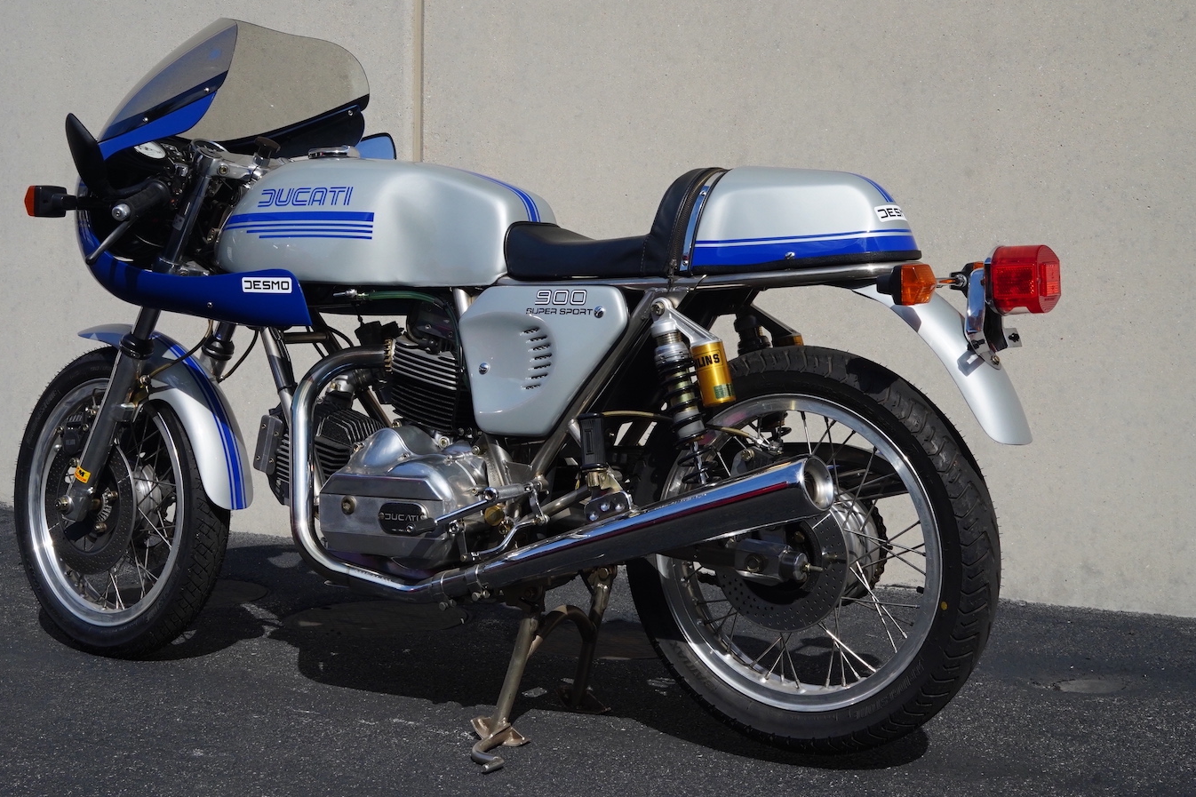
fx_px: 1727
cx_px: 608
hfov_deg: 38.2
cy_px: 321
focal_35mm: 52
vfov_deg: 25.9
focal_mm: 35
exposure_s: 1/320
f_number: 16
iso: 1000
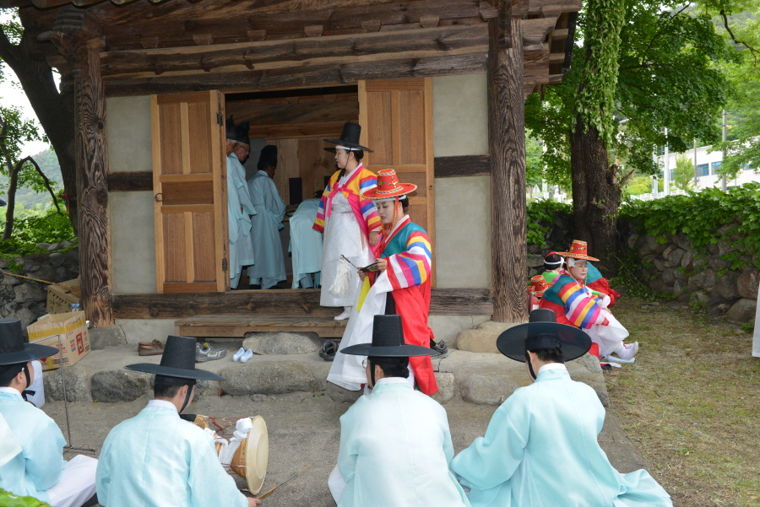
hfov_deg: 58.7
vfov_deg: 41.2
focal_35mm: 32
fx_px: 676
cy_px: 254
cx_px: 380
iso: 500
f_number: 8
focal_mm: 32
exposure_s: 1/160
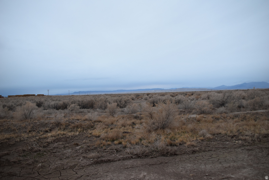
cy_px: 90
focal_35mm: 33
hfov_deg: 57.2
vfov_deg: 40.0
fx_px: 247
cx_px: 134
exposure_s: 1/60
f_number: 4
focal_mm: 22
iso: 800
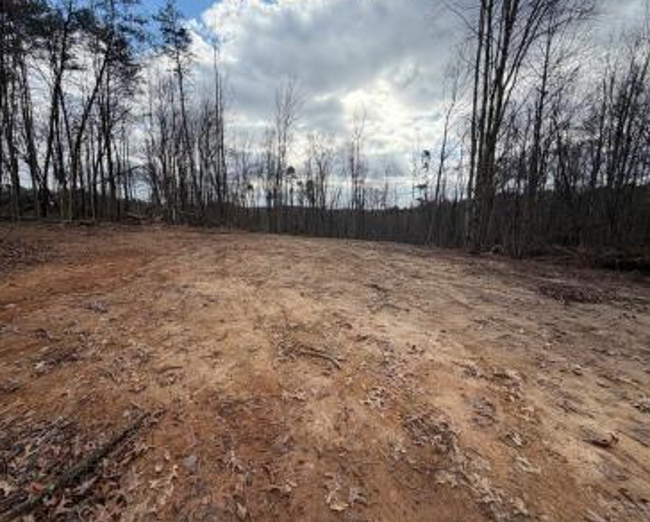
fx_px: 289
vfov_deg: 84.1
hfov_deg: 96.5
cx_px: 295
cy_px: 256
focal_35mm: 15
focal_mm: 2.22
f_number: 2.2
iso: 32
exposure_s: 1/770
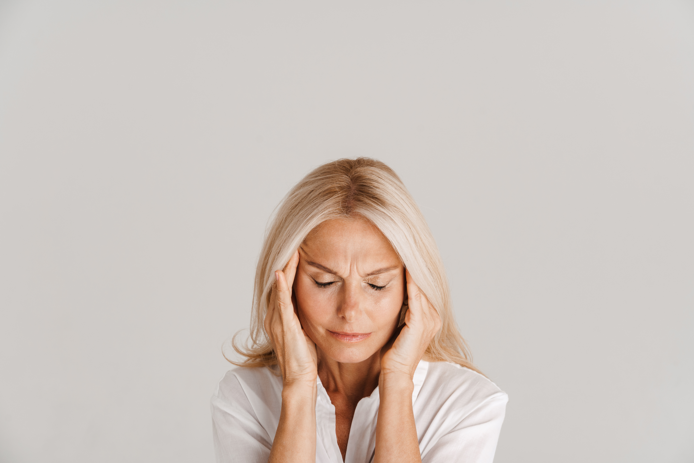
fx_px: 1060
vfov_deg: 24.6
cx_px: 347
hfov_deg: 36.2
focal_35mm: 55
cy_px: 232
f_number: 7.1
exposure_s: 1/160
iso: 800
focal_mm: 55
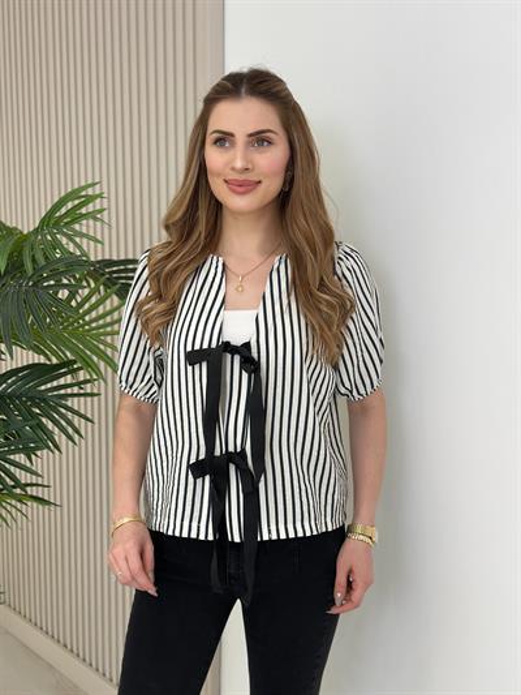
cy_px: 348
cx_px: 260
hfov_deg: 30.3
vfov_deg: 39.6
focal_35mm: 48
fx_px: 963
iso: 80
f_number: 1.78
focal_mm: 6.86
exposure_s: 1/254
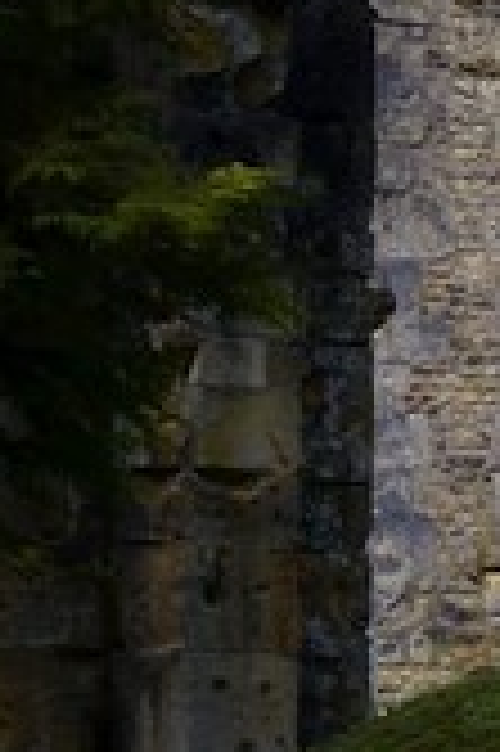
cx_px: 2613
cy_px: 666
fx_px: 7014
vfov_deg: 6.1
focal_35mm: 336
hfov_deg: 3.7
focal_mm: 35
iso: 400
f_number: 11
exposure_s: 1/200
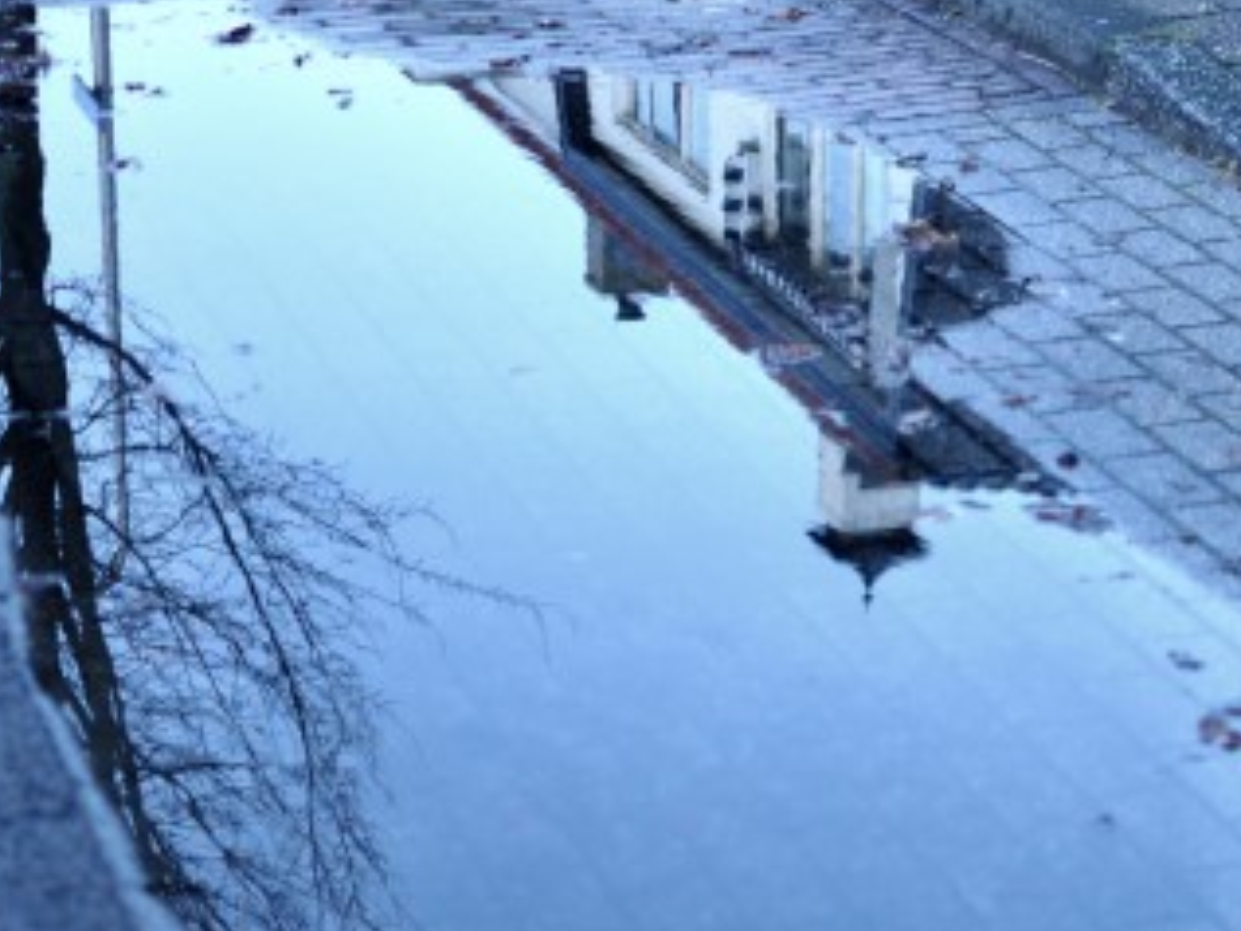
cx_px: 797
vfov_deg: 12.9
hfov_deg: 17.1
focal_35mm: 115
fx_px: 4128
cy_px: 395
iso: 400
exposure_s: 1/50
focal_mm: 35
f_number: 2.2
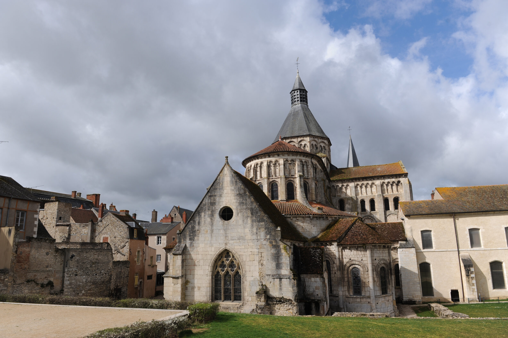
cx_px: 254
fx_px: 338
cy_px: 169
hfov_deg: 73.8
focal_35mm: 24
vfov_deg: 53.1
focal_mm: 24
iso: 200
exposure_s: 1/640
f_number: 8
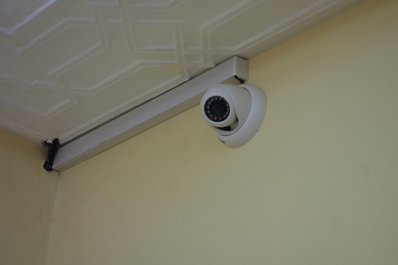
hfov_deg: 22.1
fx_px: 1017
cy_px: 132
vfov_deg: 14.9
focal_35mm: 92
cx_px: 199
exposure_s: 1/5
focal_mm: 34.25
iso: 125
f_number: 4.9
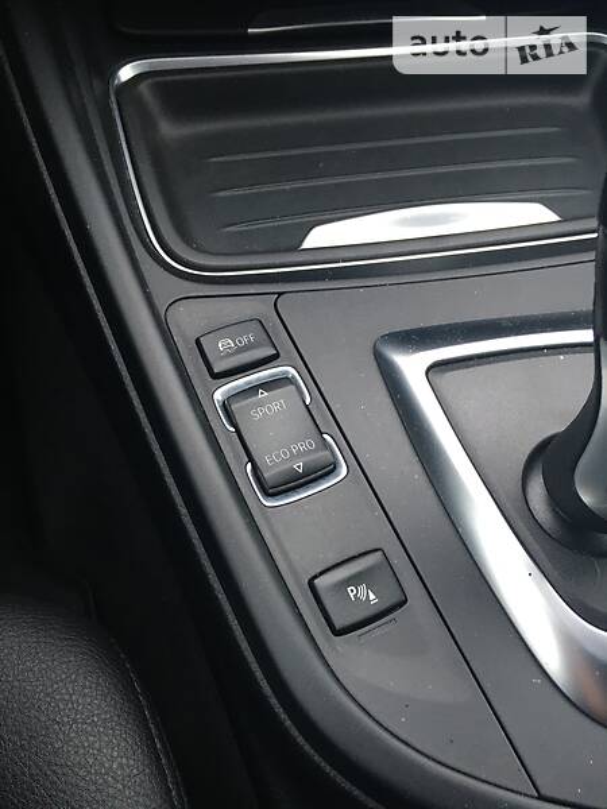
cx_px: 304
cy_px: 404
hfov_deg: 48.2
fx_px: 678
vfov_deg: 61.7
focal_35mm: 29
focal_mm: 4.2
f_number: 2.2
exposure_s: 1/33
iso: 100
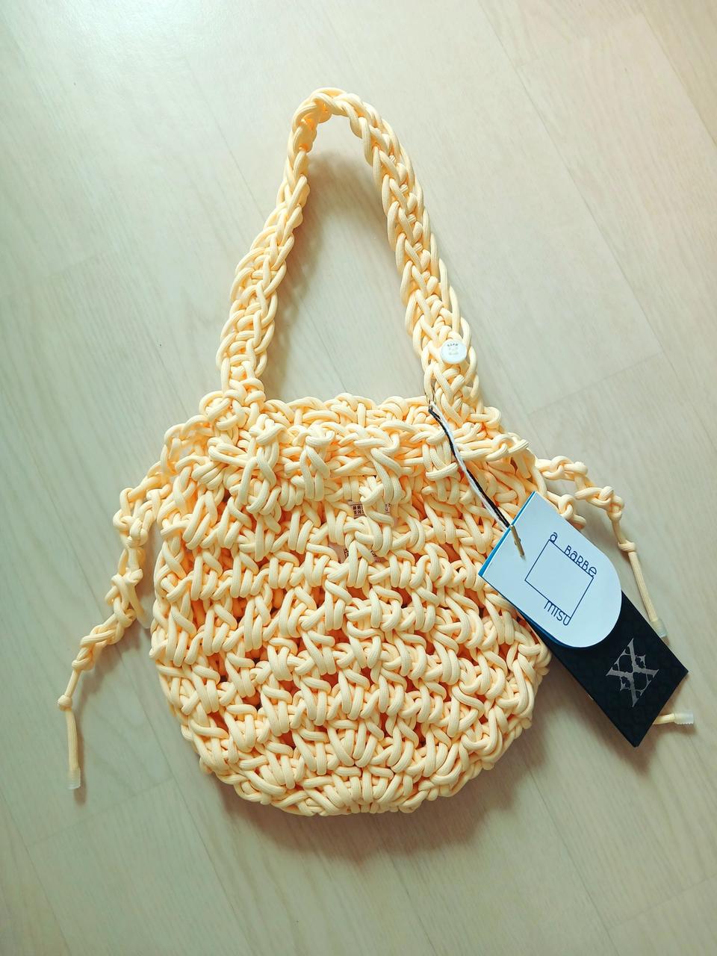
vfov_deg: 65.3
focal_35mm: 27
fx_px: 746
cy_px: 478
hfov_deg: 51.4
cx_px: 358
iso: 100
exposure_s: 1/60.2
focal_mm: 4
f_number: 1.8
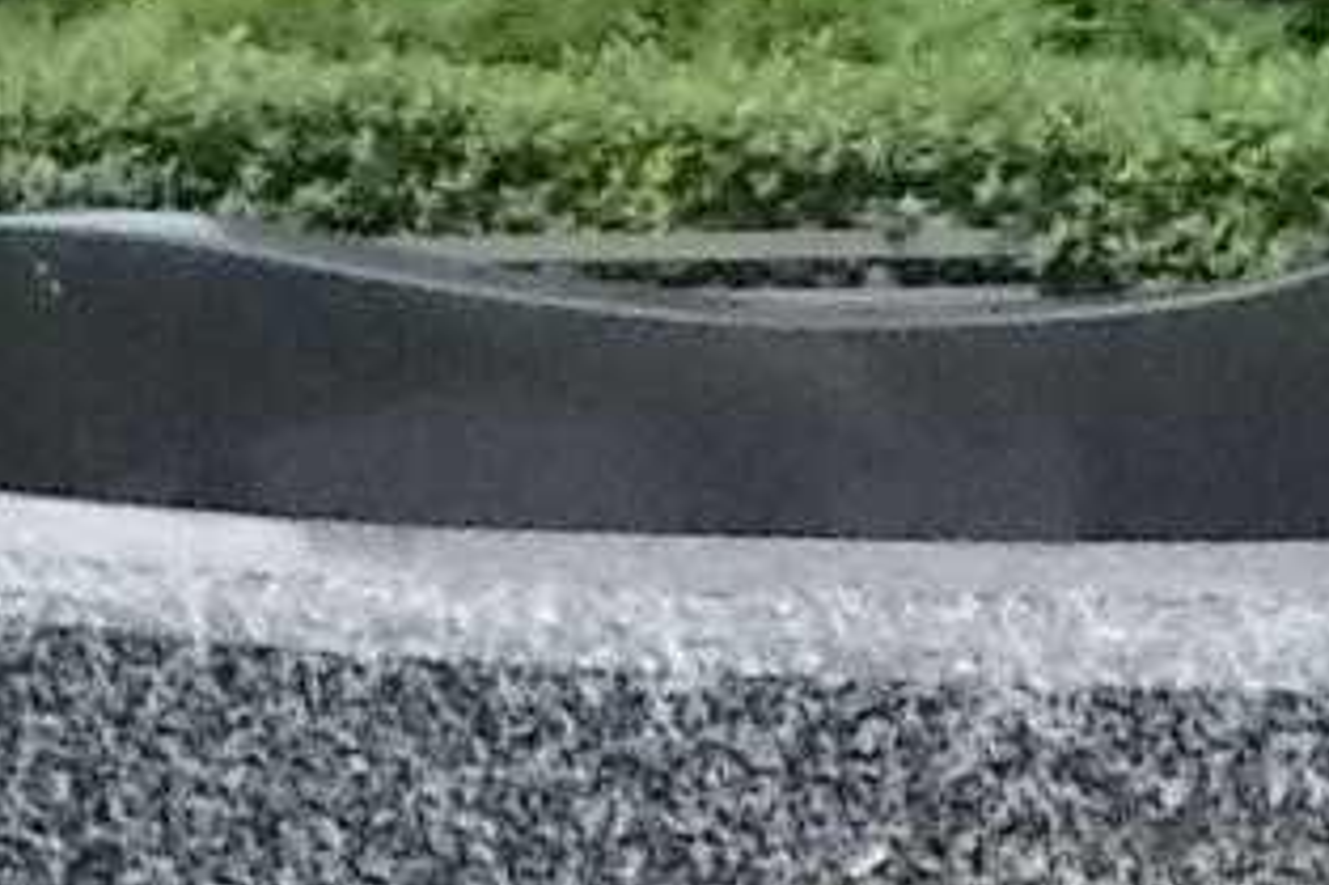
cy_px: 2075
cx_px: 1549
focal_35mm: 138
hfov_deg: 14.4
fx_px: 5092
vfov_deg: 9.0
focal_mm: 4.6
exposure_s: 1/400
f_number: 8
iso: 400
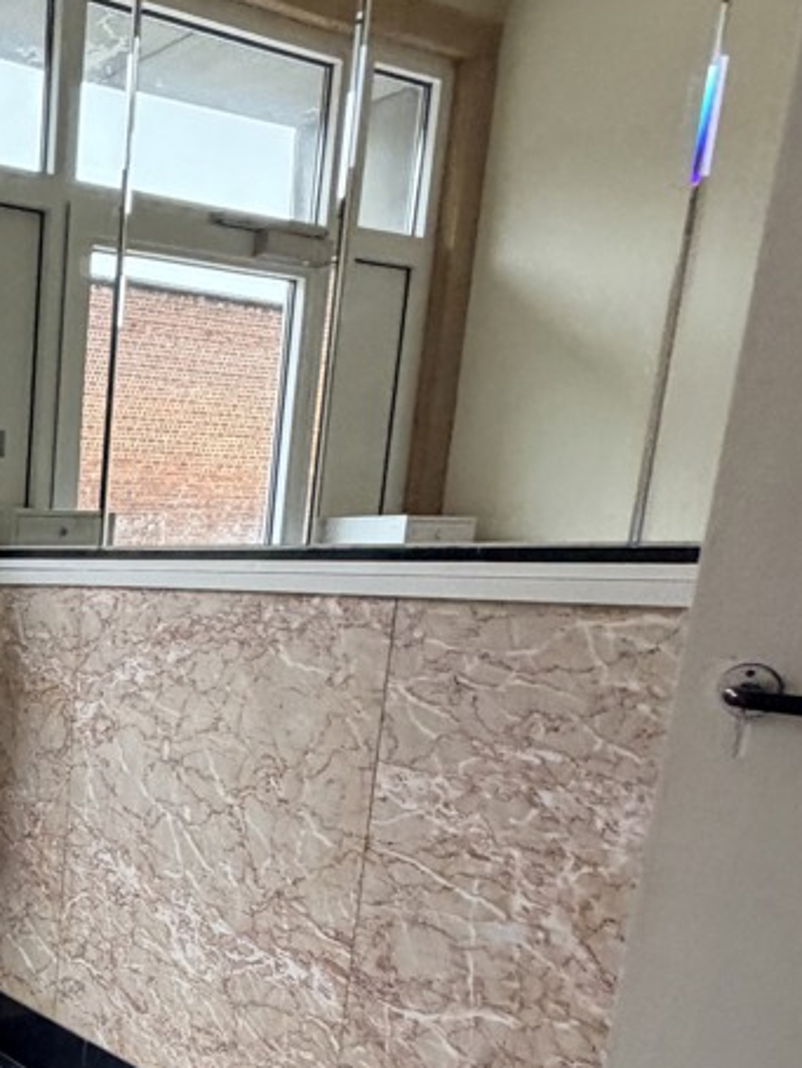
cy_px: 821
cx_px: -198
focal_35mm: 37
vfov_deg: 47.9
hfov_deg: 31.4
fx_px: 1142
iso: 320
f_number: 2.2
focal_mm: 2.22
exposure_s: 1/100
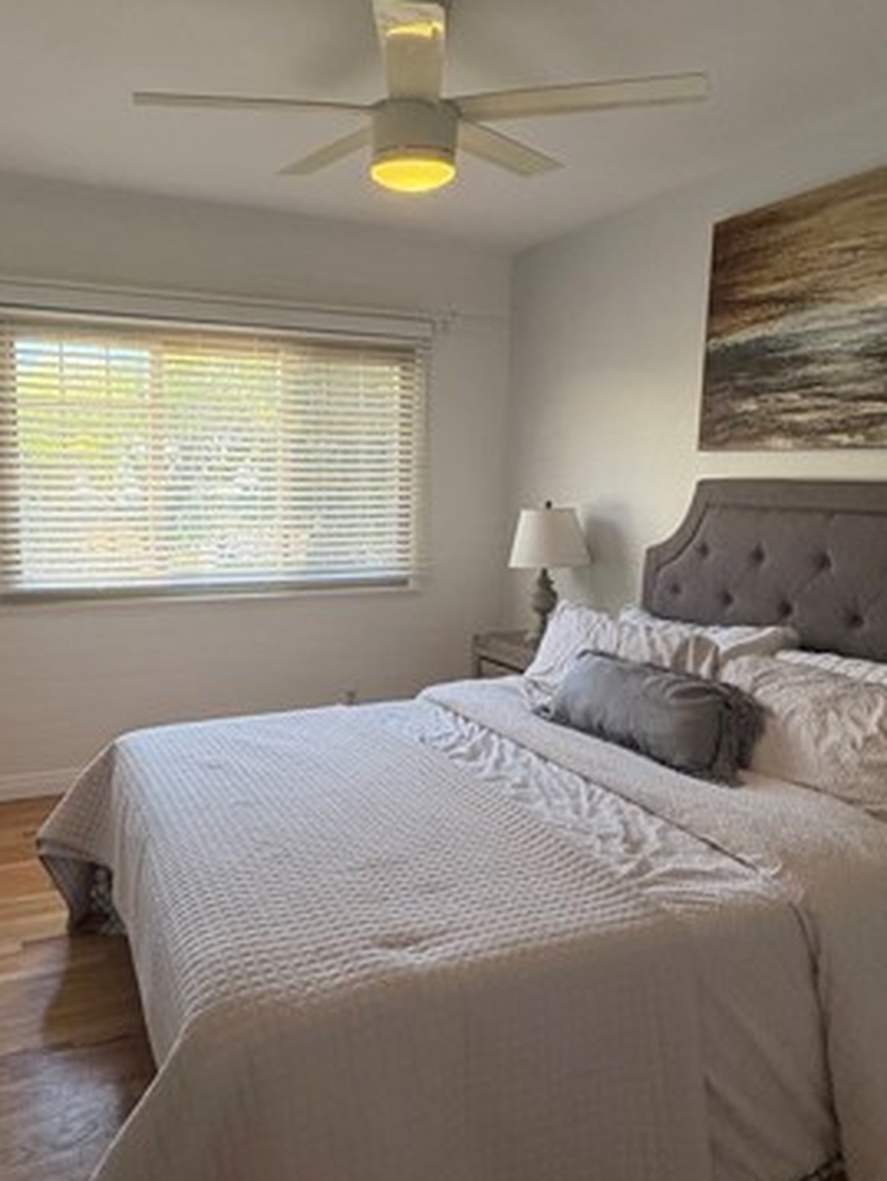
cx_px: 359
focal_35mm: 25
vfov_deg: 69.3
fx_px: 853
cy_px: 567
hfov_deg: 54.6
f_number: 2.2
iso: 160
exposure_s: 1/120
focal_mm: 2.22
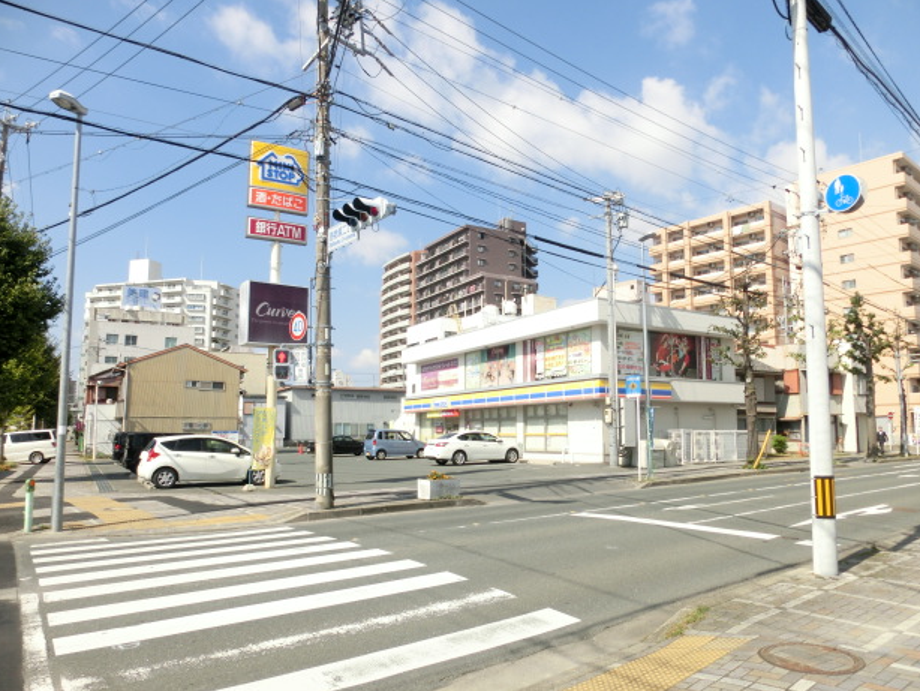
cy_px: 357
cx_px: 475
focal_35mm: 25
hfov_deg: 69.4
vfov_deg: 54.9
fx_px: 665
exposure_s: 1/1000
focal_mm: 4.24
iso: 80
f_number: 3
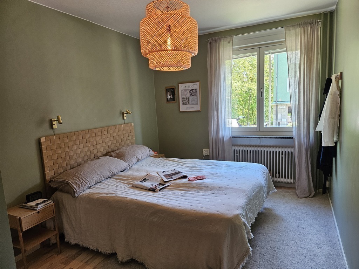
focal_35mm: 23
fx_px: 239
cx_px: 180
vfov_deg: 58.9
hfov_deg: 73.9
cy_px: 134
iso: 200
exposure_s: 1/100
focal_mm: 5.4
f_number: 1.8
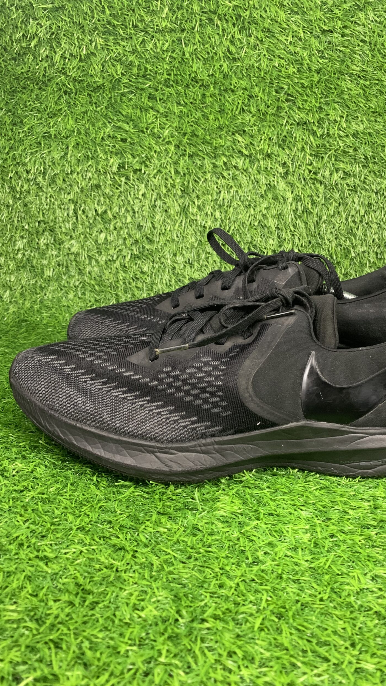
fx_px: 528
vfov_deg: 66.1
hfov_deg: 39.9
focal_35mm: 29
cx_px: 243
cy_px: 342
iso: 500
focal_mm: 4.25
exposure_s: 1/30
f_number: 1.8
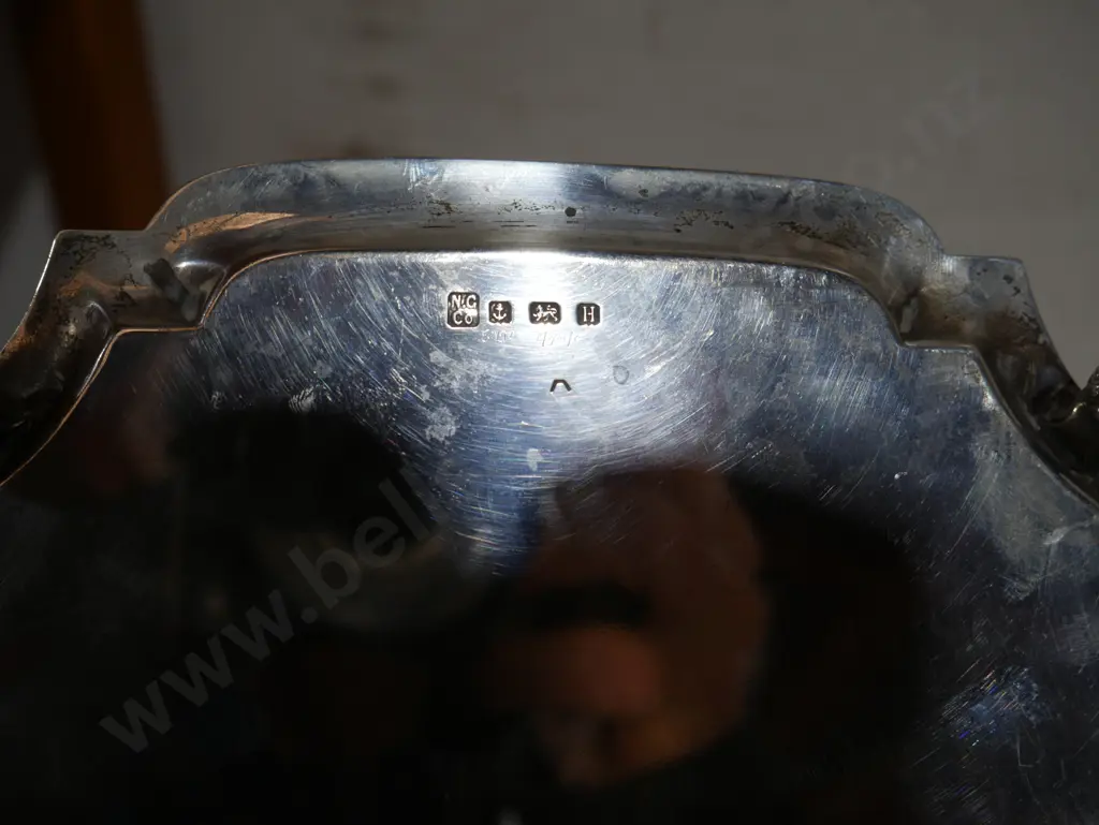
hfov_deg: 41.2
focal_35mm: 46
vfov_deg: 31.5
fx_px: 1461
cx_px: 550
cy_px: 412
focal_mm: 23
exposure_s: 1/80
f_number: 5.1
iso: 200
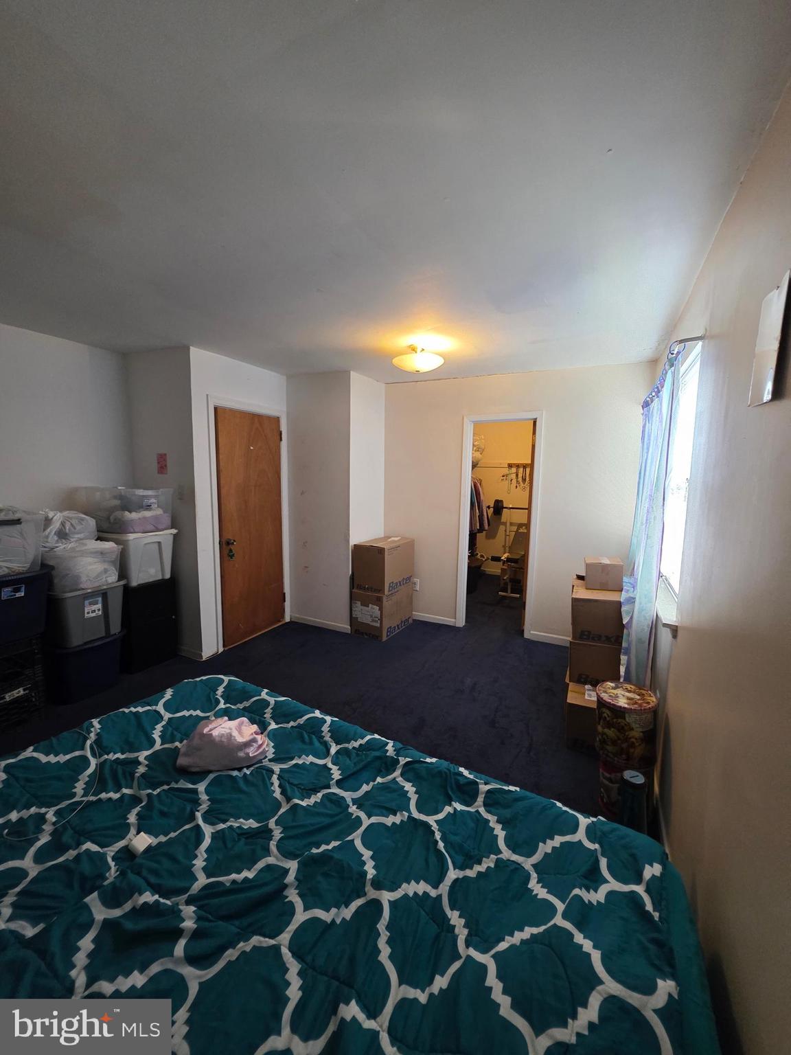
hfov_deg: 89.9
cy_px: 528
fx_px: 396
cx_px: 396
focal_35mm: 13
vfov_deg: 106.2
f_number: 1.9
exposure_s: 1/60
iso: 500
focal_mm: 2.2
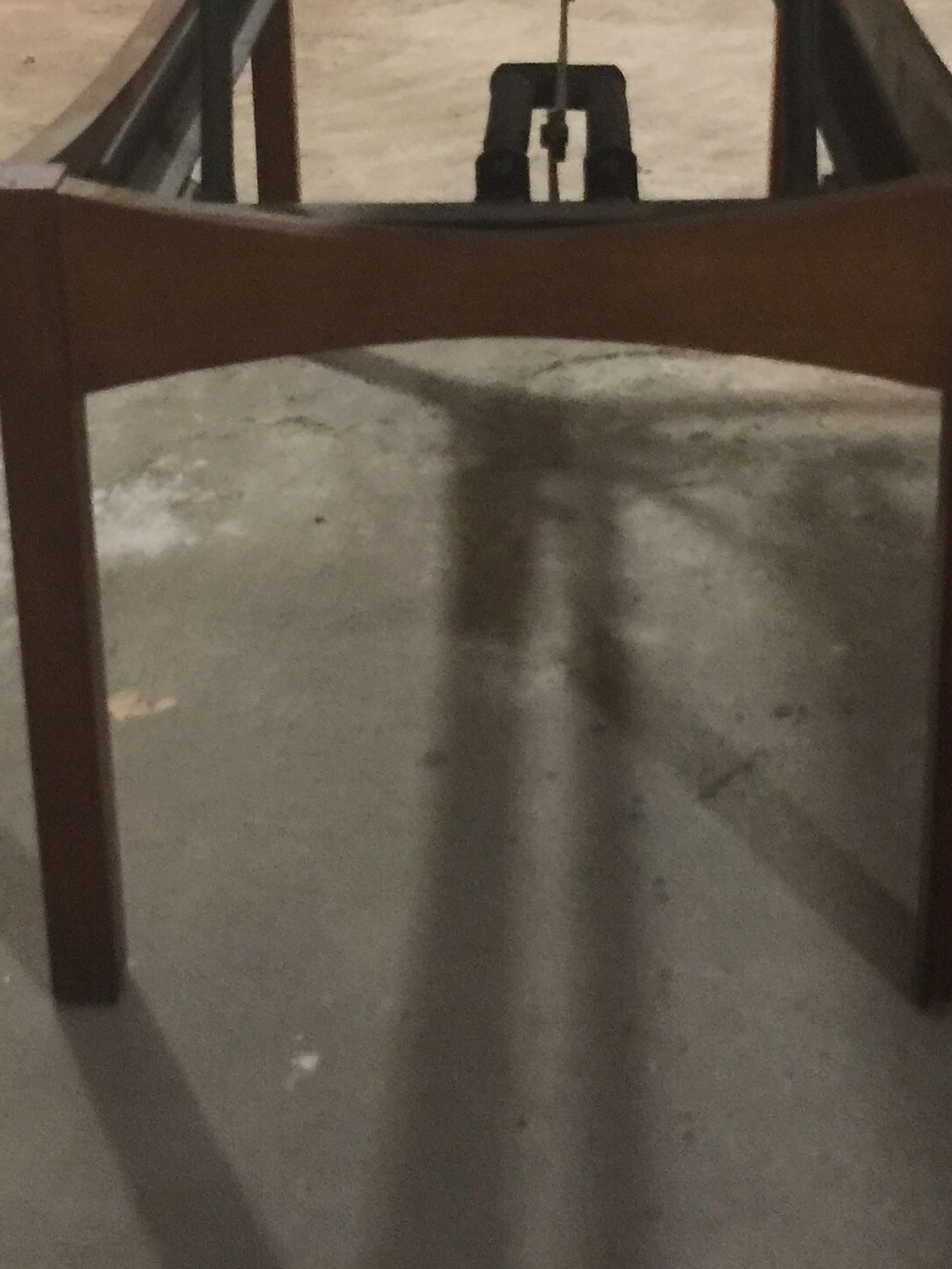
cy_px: 202
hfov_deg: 22.3
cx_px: 429
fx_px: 2419
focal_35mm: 66
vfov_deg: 28.6
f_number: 2.2
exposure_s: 1/4
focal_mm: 4.15
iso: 125
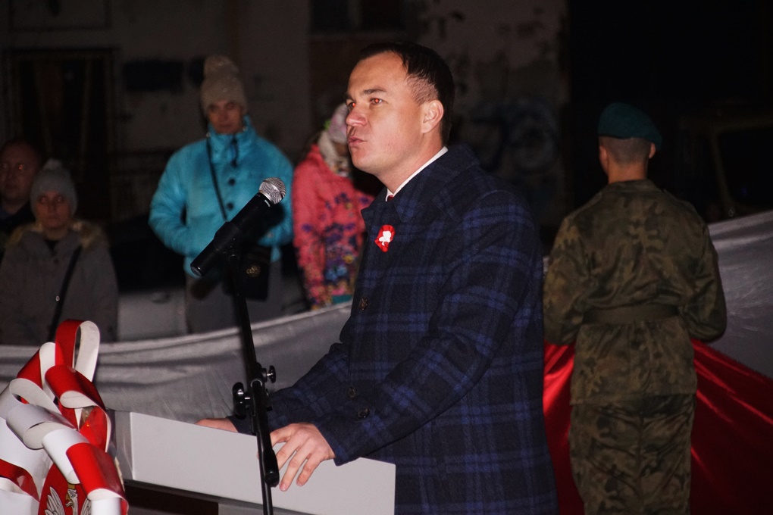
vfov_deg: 6.8
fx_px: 4348
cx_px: 386
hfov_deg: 10.2
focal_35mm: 202
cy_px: 258
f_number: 5.6
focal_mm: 135
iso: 3200
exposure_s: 1/60
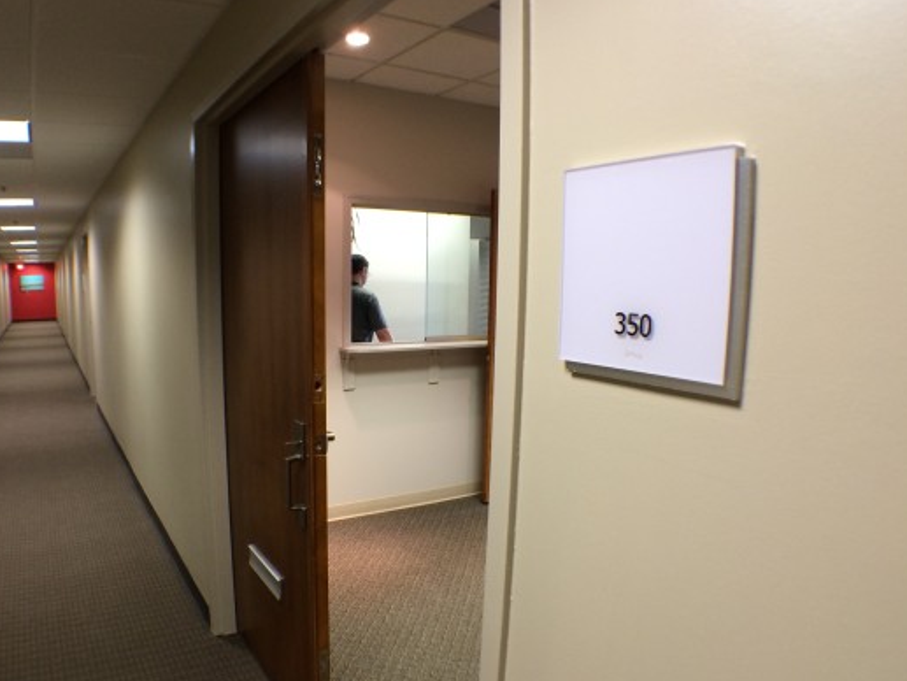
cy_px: 392
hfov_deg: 51.1
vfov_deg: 39.6
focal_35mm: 36
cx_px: 381
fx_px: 943
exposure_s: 1/30
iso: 125
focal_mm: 4.12
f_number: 2.2
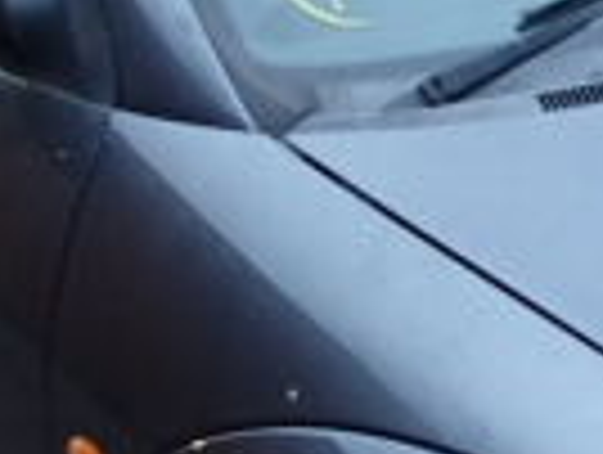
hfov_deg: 13.5
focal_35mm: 143
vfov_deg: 10.3
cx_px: 639
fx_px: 2495
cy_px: 427
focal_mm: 5.4
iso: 500
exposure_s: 1/30
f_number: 4.1
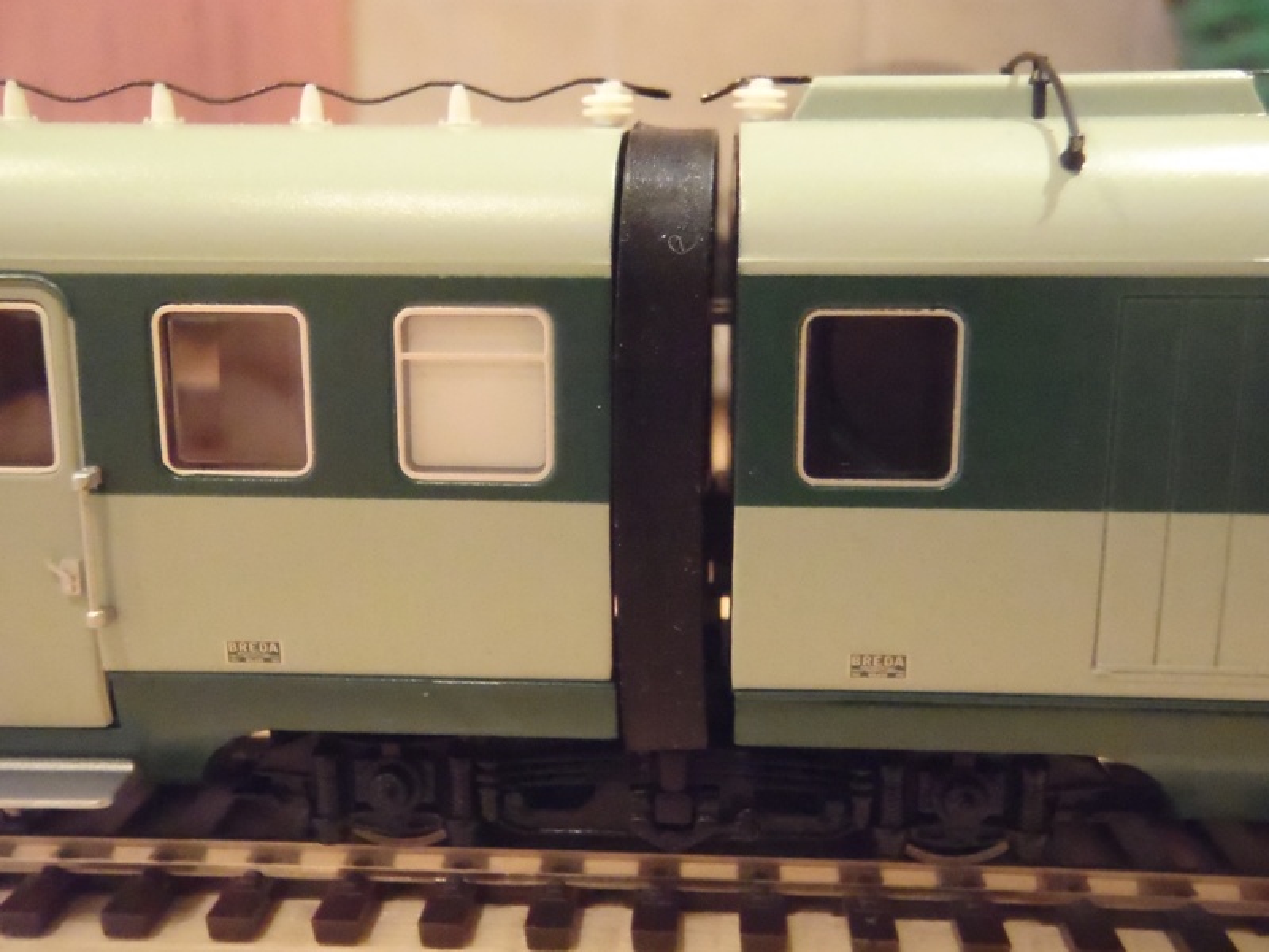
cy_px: 476
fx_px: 1320
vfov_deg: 39.7
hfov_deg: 51.4
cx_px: 634
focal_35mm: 36
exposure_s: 1/15
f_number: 4.1
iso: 1600
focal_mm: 6.53
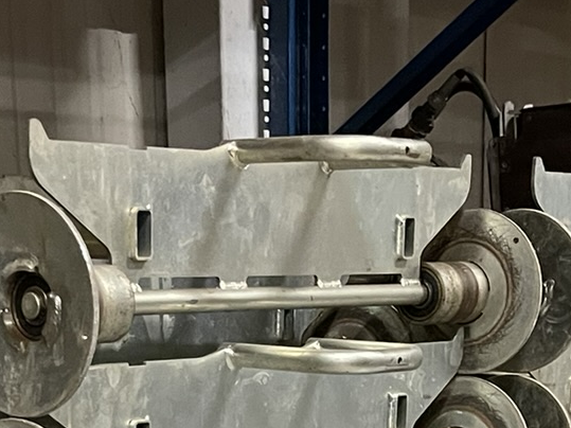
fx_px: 1567
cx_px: 214
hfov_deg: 20.6
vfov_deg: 14.0
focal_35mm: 95
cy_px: 750
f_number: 1.6
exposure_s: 1/33
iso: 500
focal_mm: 5.1
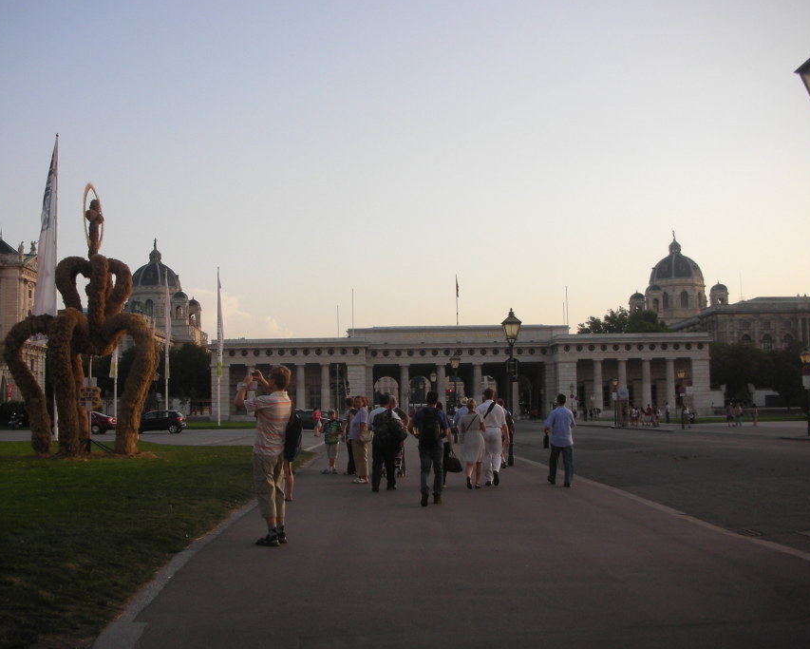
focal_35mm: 41
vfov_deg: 36.5
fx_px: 983
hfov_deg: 44.6
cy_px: 338
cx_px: 334
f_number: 3
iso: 50
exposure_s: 1/202
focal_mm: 5.8
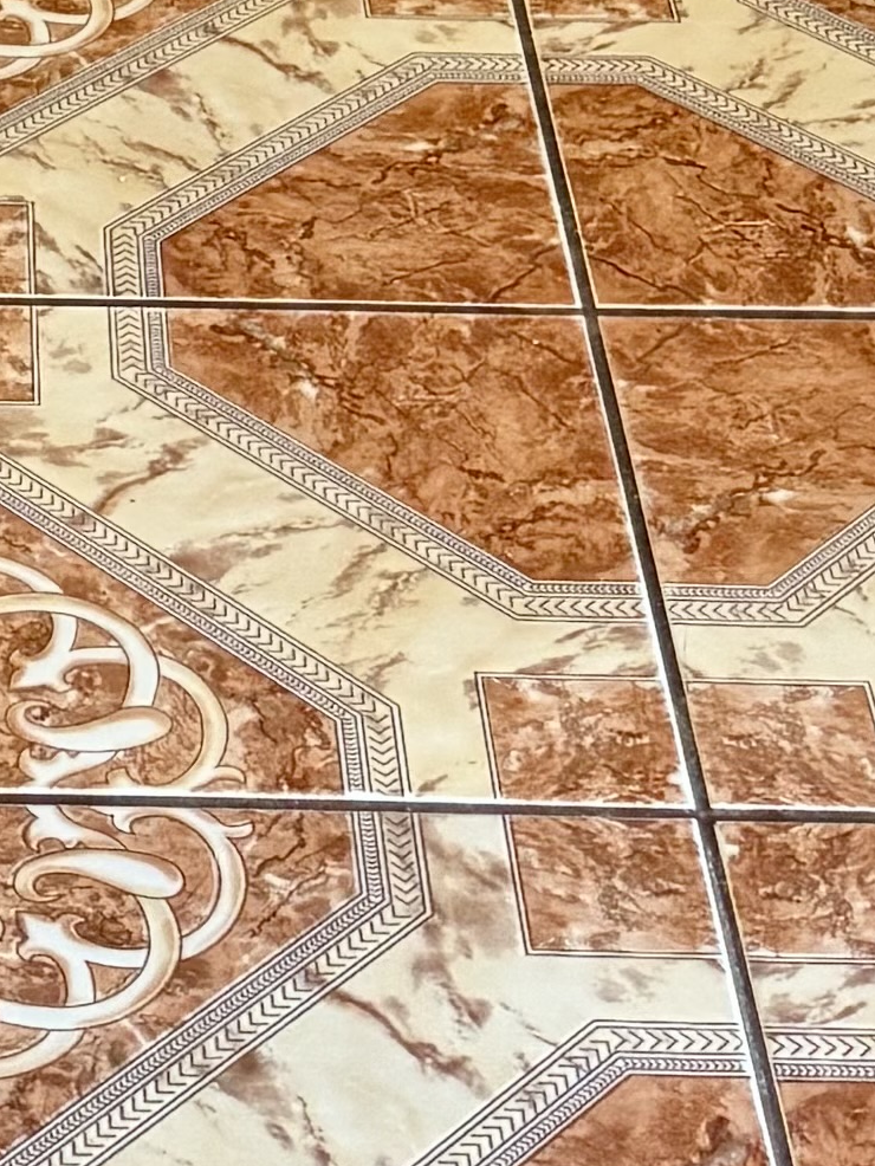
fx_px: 4683
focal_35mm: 139
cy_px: -2087
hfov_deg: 10.4
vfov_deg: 10.8
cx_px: -255
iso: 320
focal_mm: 6.76
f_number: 1.78
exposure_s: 1/60
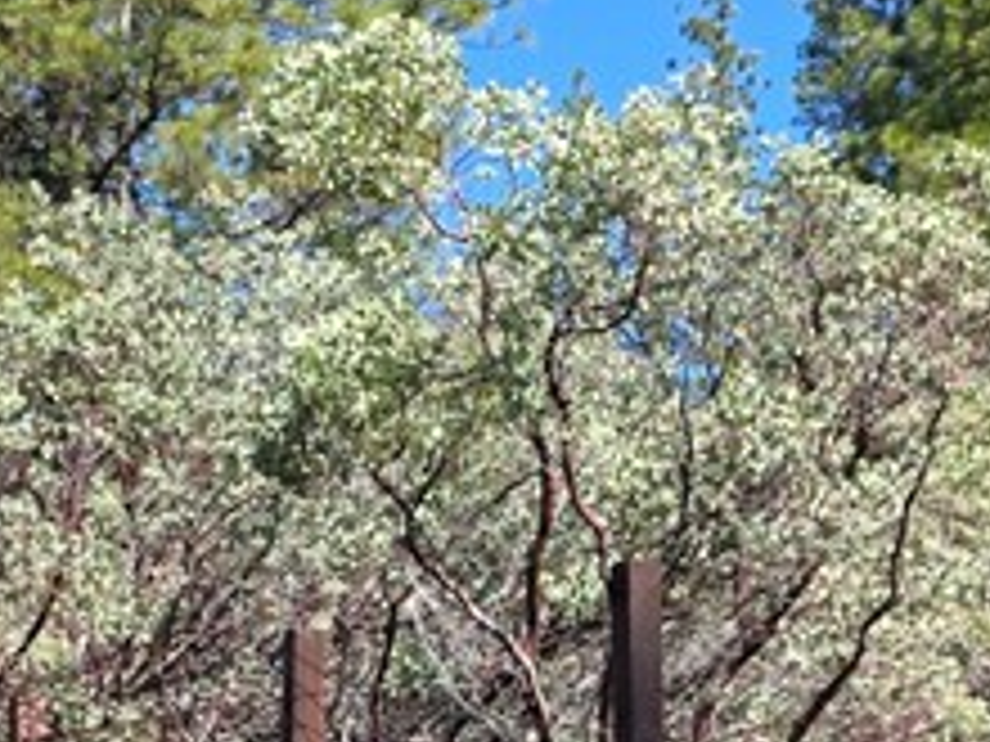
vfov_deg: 13.7
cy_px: 675
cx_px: 968
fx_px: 3060
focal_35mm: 107
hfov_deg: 18.0
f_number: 1.7
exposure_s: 1/2456
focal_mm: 6.25
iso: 80
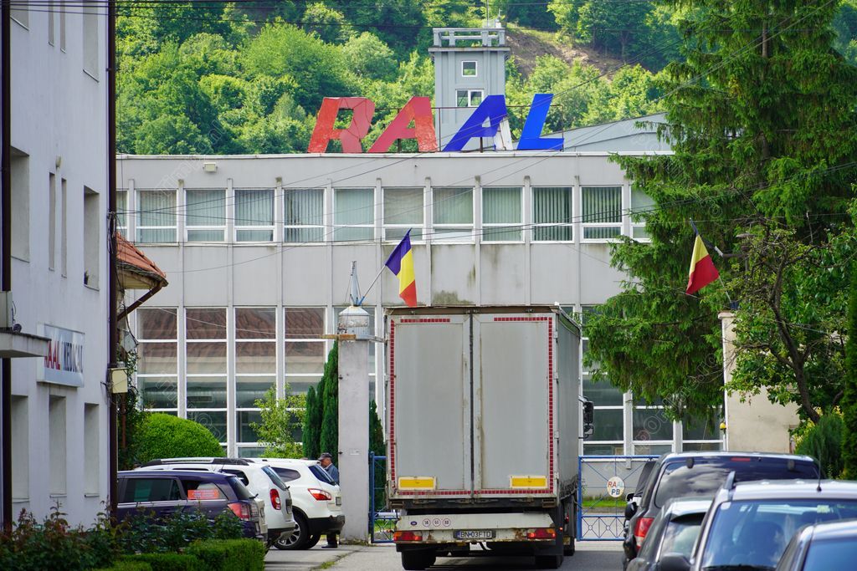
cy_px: 286
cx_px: 428
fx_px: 4678
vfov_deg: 7.0
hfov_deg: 10.5
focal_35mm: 196
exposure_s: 1/250
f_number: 5.6
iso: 200
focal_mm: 131
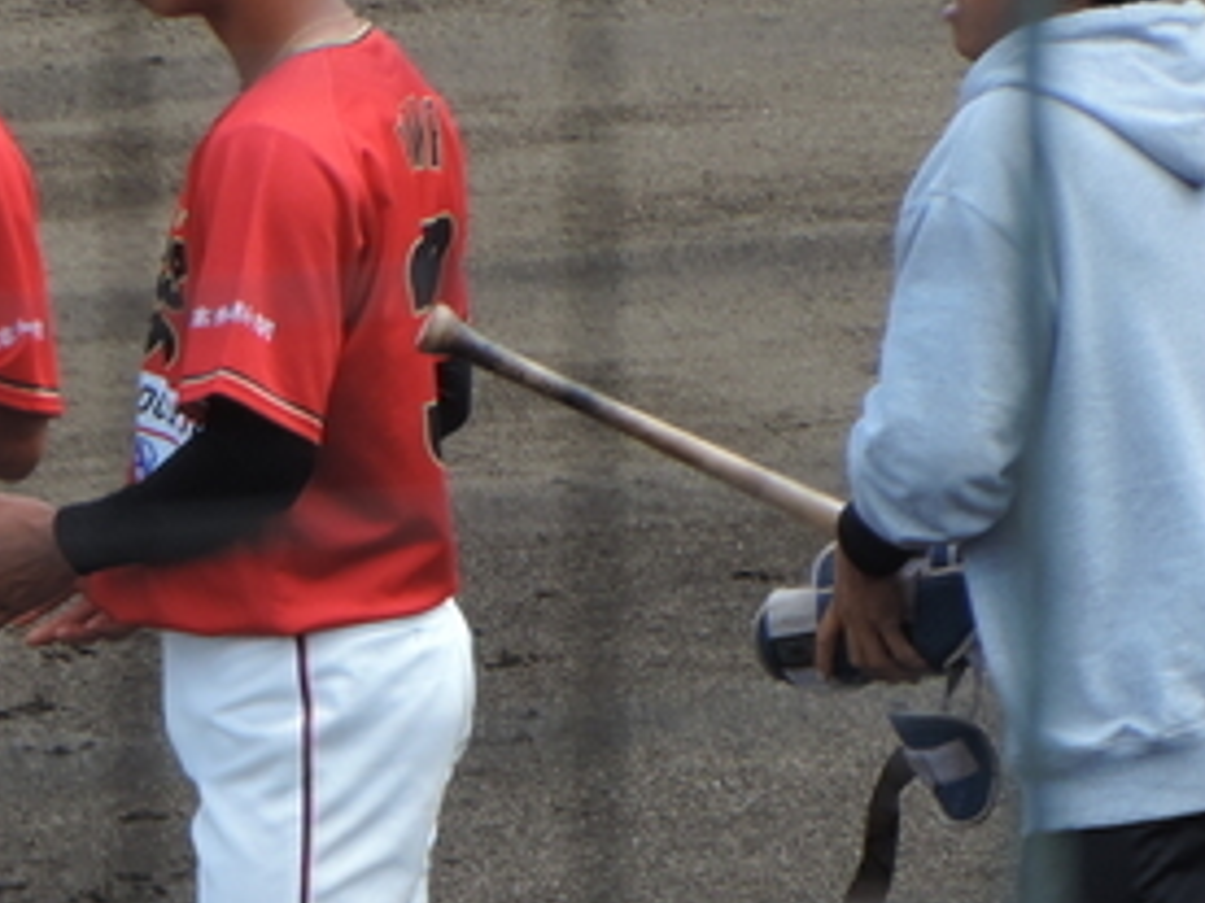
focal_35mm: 1448
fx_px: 50406
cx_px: -310
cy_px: 606
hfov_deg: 1.4
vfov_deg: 1.0
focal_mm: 89.1
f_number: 4.9
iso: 90
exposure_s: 1/250
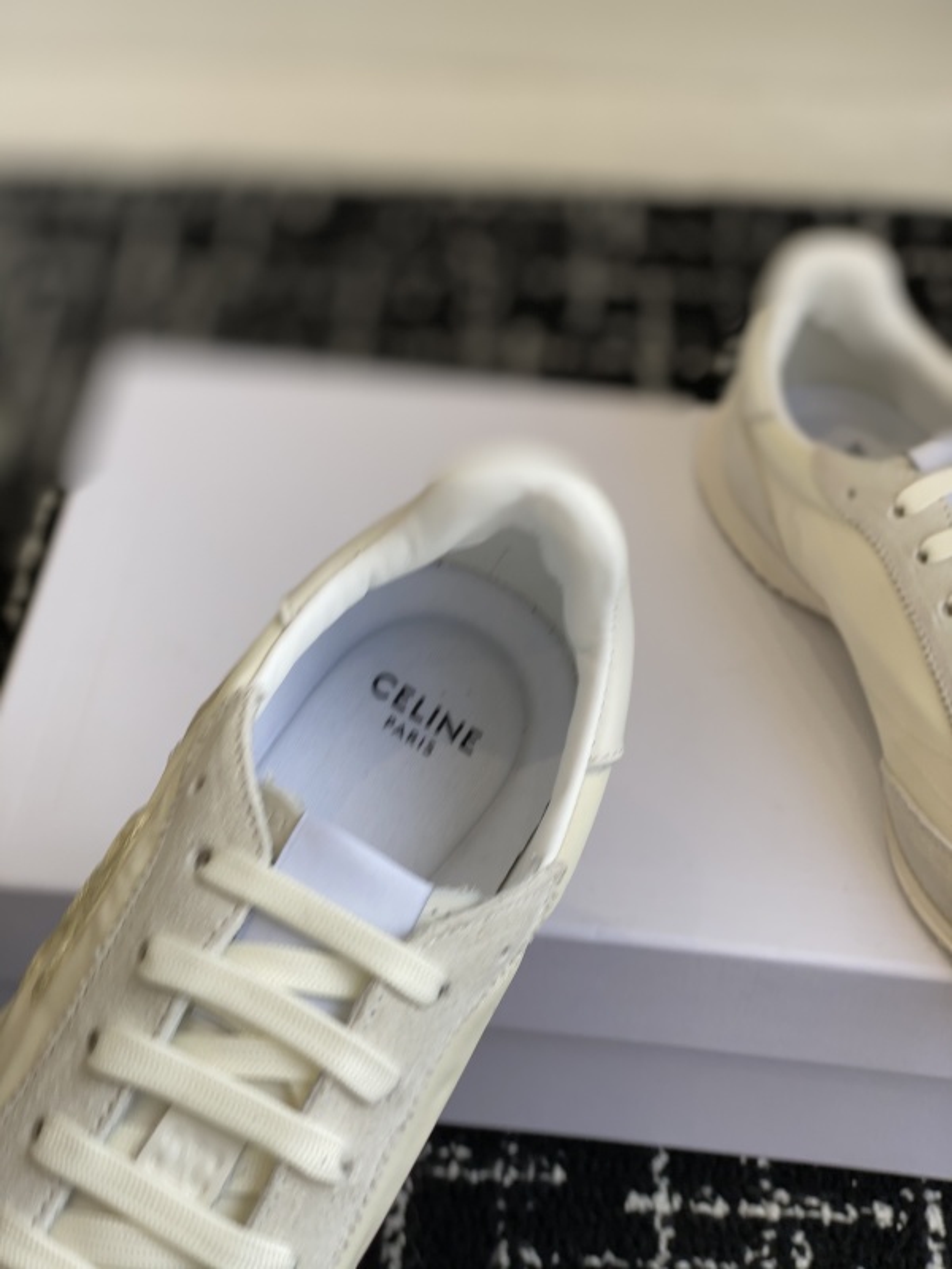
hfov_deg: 28.0
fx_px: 1907
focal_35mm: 52
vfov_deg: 36.8
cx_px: 476
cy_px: 634
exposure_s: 1/202
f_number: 2
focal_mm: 6
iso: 20
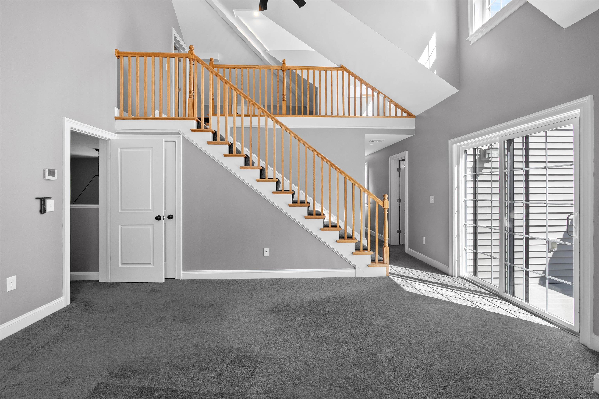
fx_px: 266
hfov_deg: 96.7
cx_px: 300
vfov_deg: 73.7
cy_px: 200
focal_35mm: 16
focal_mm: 16
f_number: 8
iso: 320
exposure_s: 1/2.5
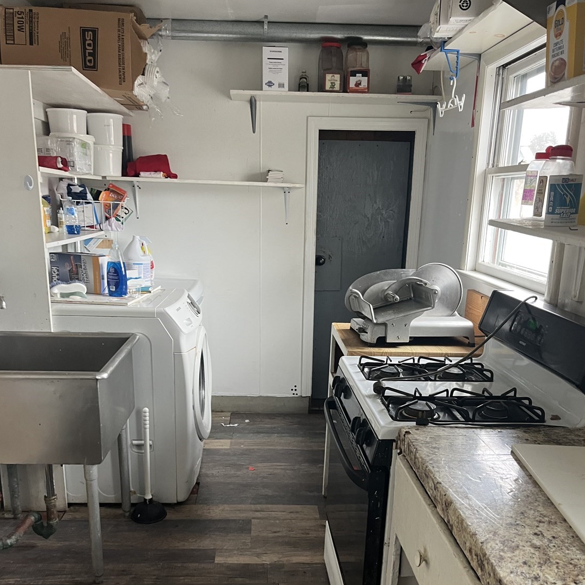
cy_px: 380
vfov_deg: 50.4
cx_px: 299
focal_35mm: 32
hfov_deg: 51.1
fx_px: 612
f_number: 1.6
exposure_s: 1/64
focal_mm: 5.1
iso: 125
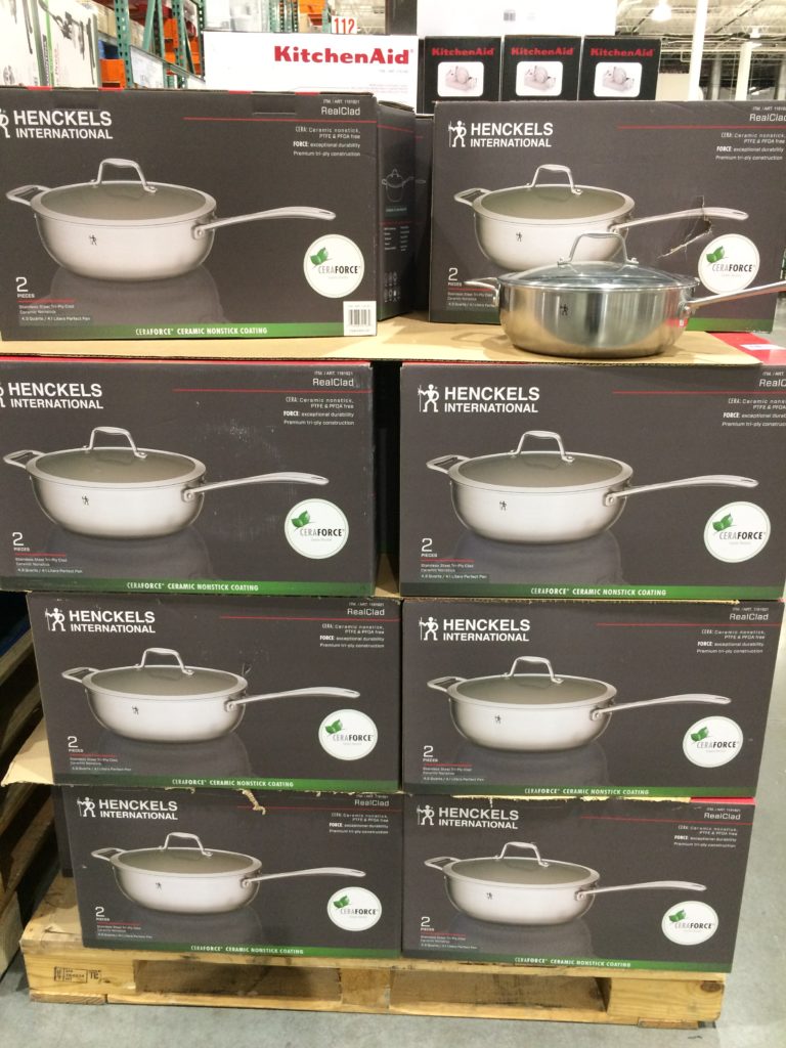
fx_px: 878
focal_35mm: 29
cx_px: 393
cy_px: 524
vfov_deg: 61.7
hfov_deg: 48.2
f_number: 2.2
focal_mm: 4.15
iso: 125
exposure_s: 1/30
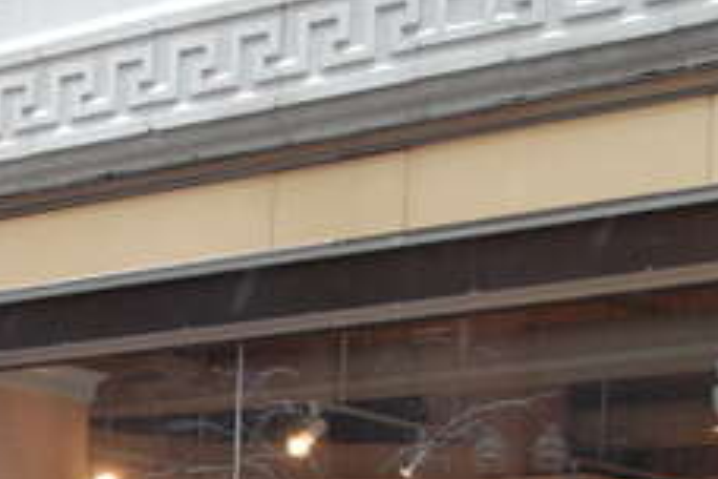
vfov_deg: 11.1
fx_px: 2313
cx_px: -482
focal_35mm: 116
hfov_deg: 15.6
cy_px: 813
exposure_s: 1/80
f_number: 9
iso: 800
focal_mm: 22
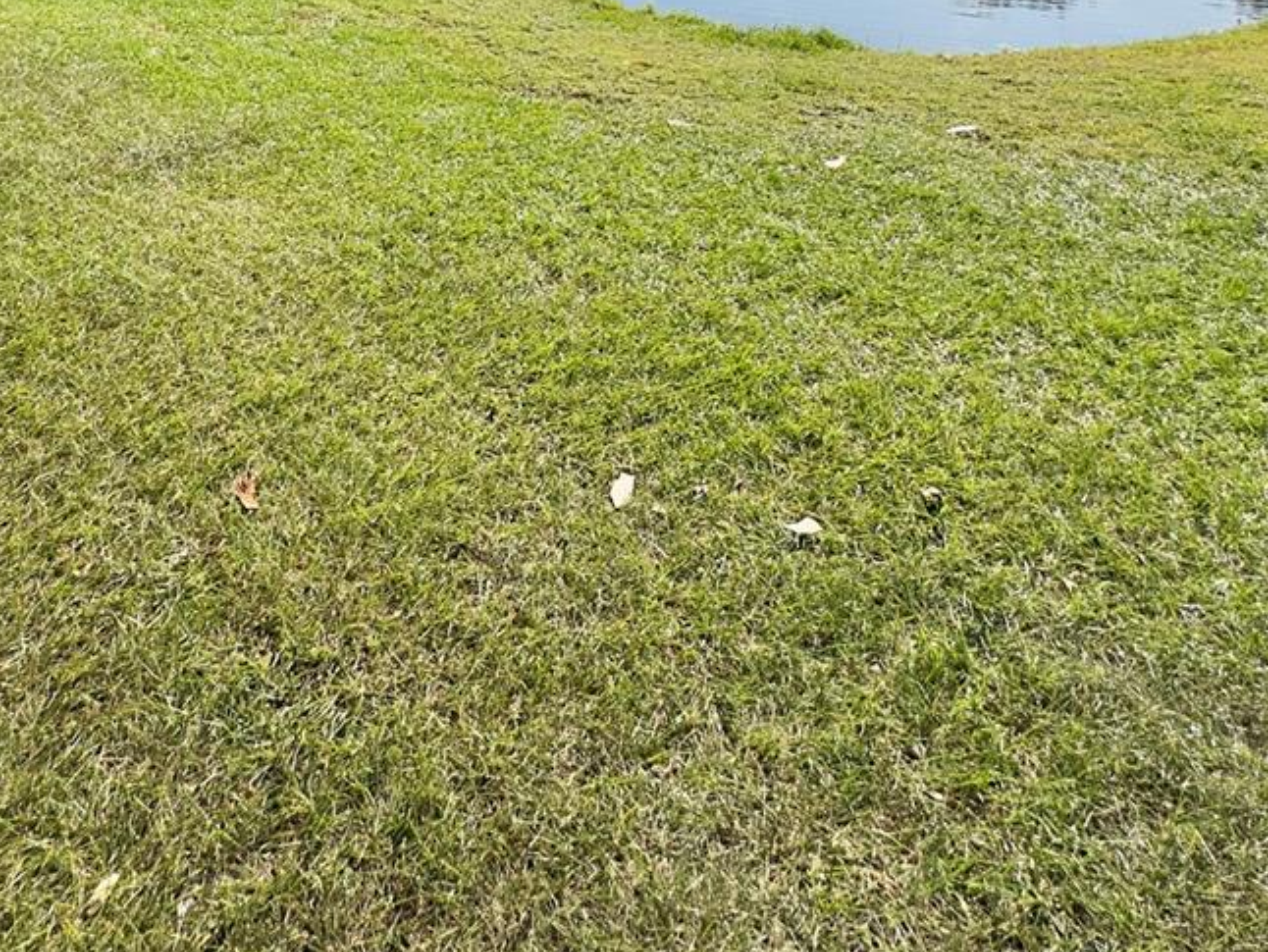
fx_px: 953
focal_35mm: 26
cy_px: -86
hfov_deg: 66.1
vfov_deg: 42.3
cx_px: 459
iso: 50
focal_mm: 2.22
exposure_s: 1/1642
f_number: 2.2
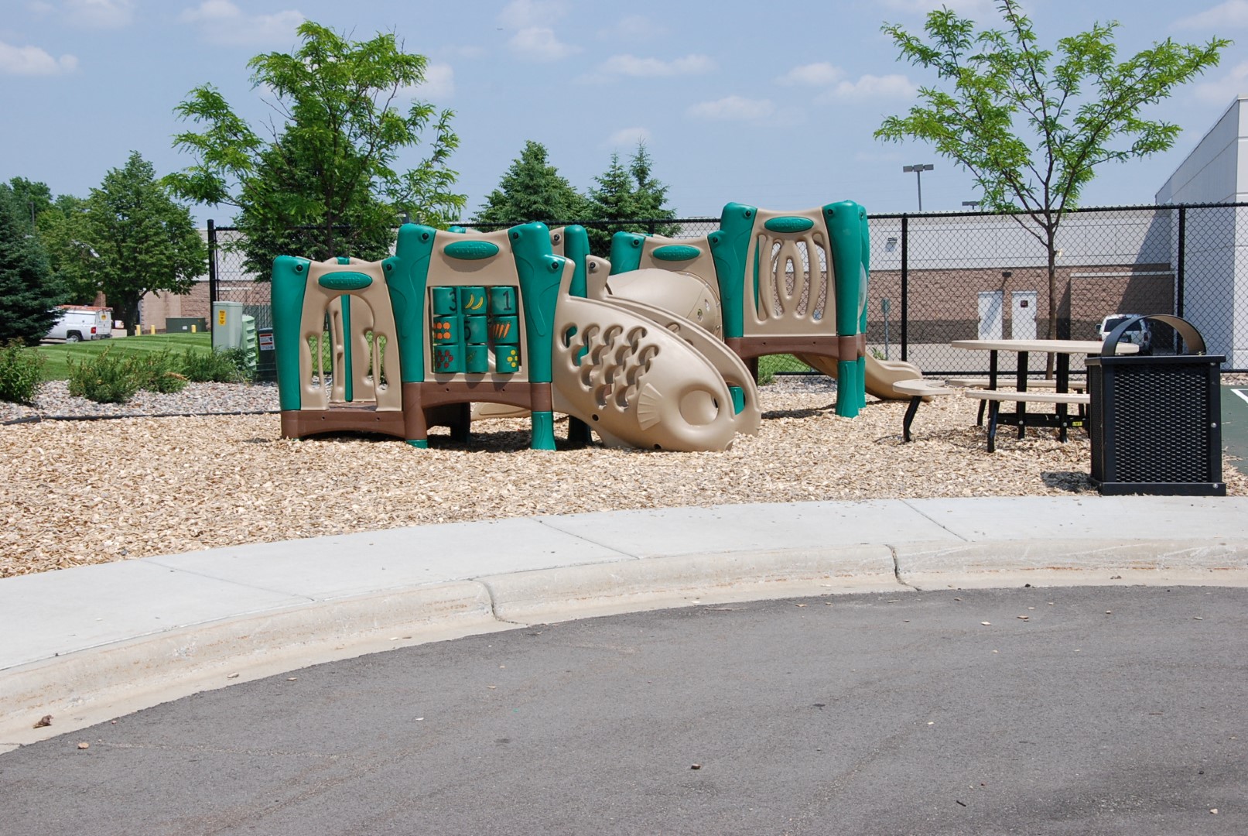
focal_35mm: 57
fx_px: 1978
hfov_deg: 35.0
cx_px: 624
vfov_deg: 23.8
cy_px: 418
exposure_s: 1/640
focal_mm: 38
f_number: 13
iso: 400
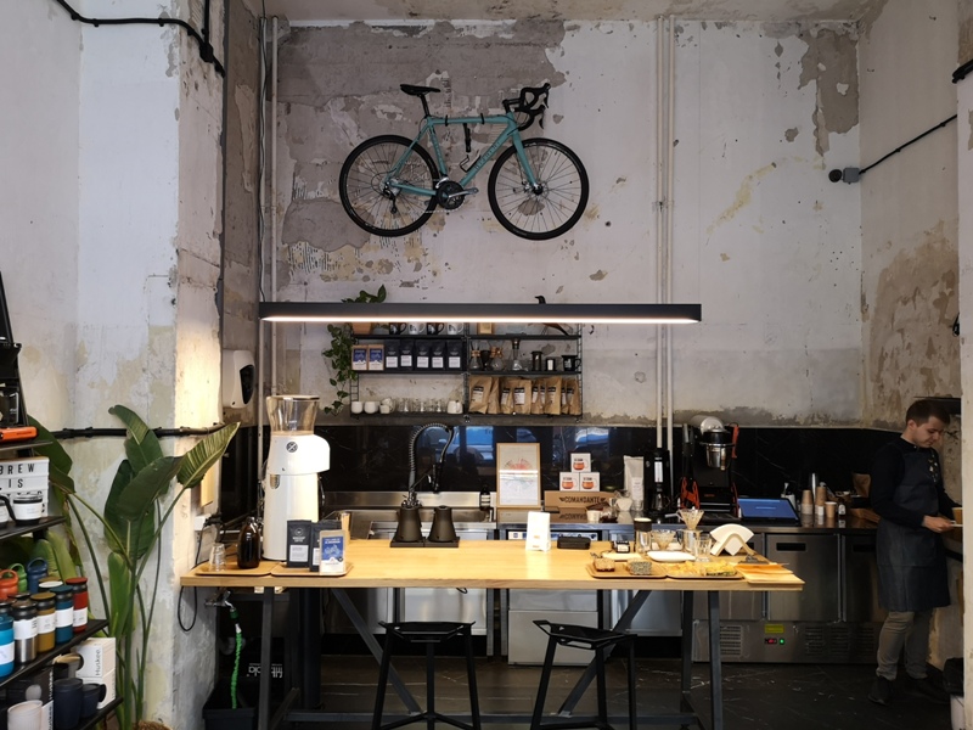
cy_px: 365
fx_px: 759
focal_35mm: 27
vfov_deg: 51.4
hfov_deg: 65.3
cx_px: 486
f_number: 1.8
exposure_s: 1/30
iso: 200
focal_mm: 3.95
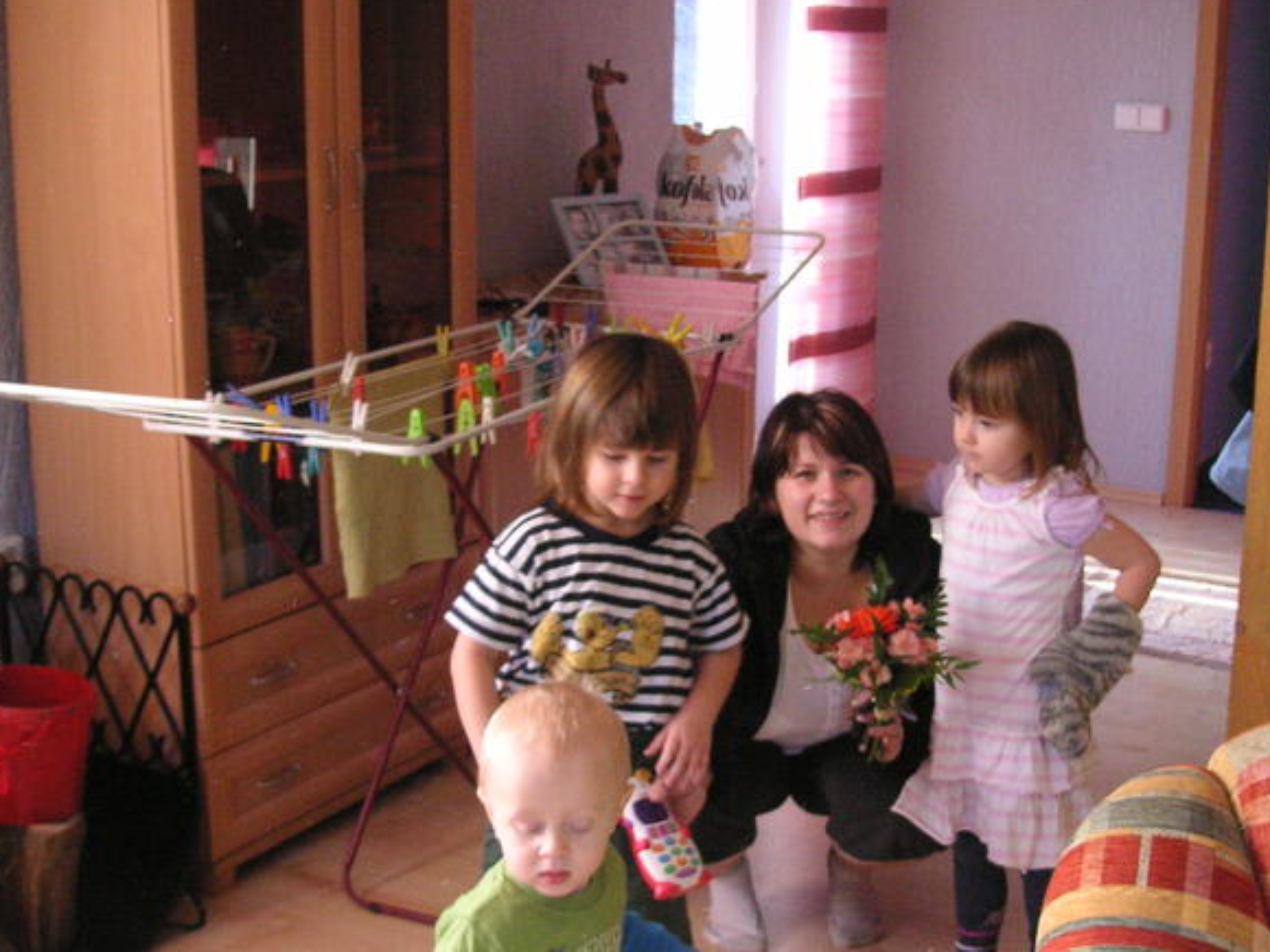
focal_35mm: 51
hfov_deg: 37.5
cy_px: 541
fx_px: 1871
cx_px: 668
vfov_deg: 28.5
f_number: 2.8
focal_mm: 6.1
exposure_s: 1/45
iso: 160
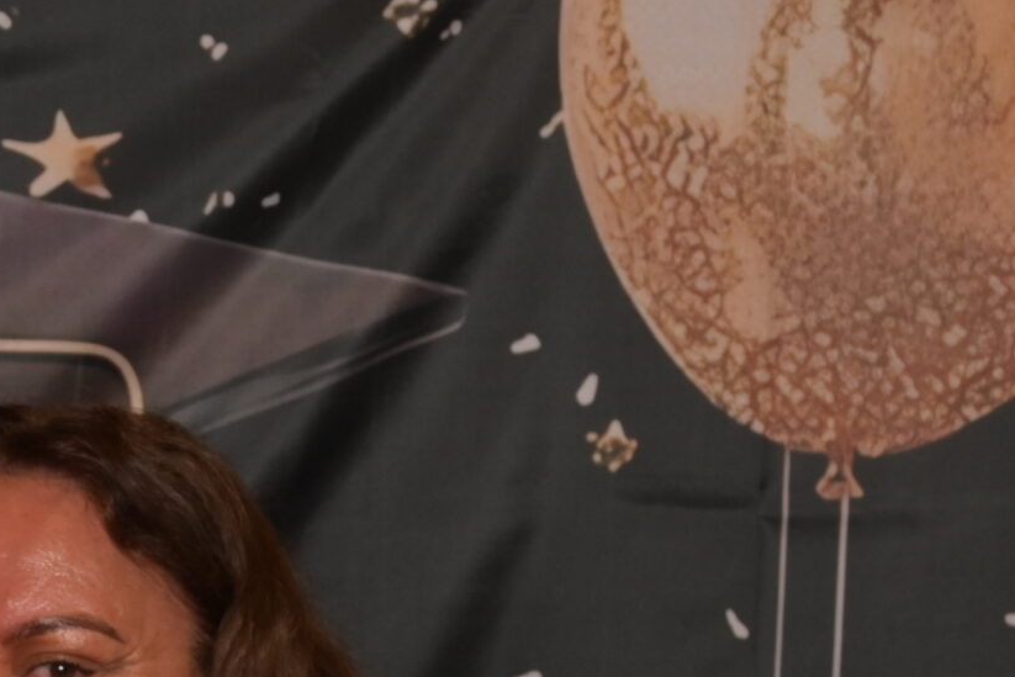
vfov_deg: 9.5
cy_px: 814
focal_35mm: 142
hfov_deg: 13.9
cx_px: -312
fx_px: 4013
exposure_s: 1/60
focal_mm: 30.5
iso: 400
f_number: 5
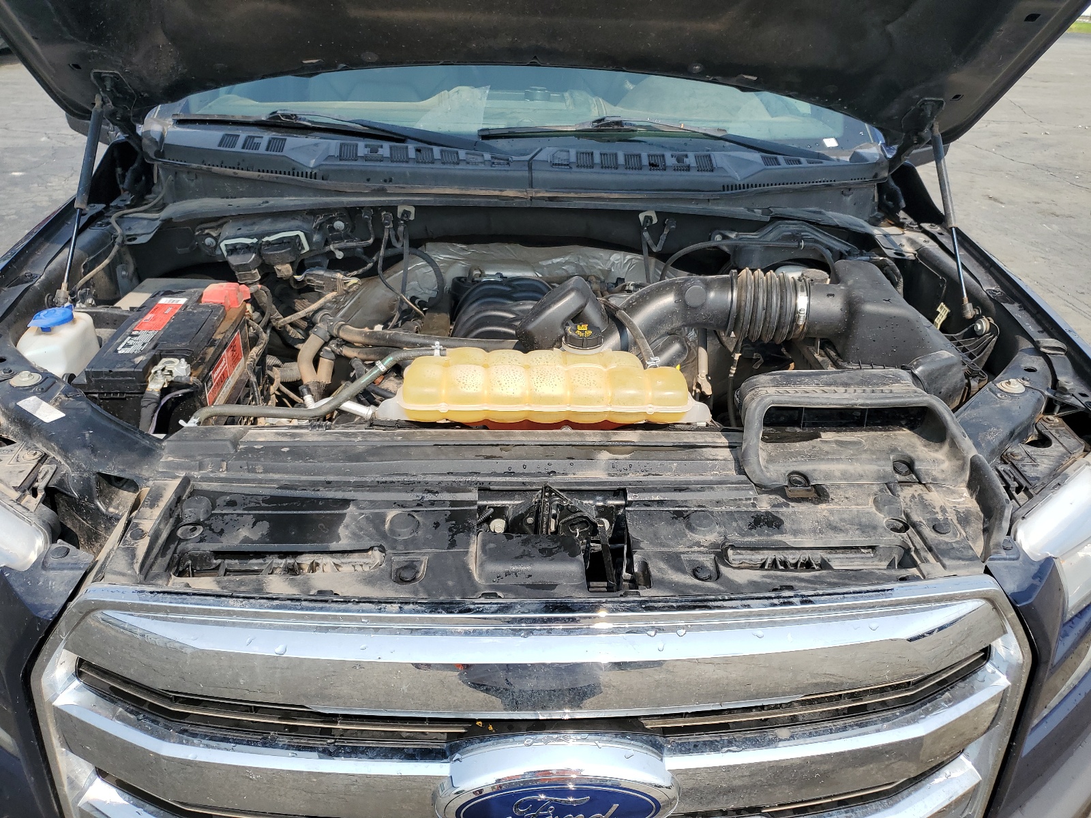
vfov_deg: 53.1
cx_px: 546
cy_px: 409
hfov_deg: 67.3
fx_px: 819
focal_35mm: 26
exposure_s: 1/2500
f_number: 1.5
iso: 50
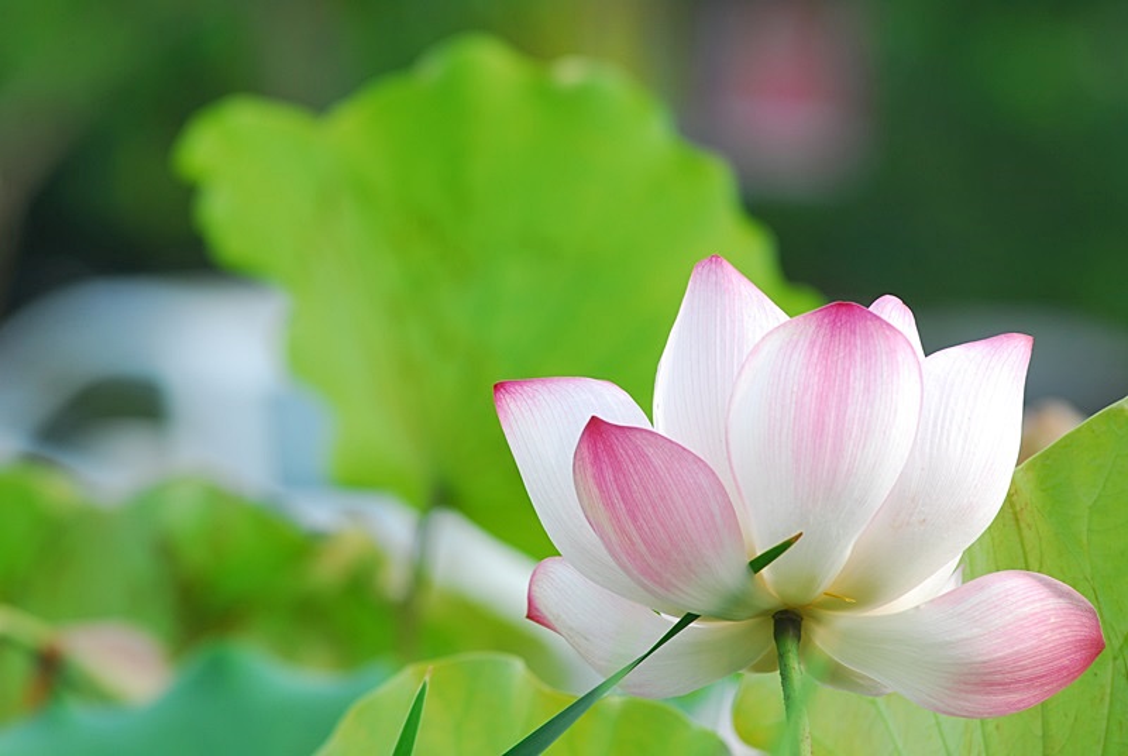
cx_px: 564
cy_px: 378
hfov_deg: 6.9
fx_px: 9414
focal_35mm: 300
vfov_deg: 4.6
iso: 100
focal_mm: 200
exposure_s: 1/80
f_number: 6.3
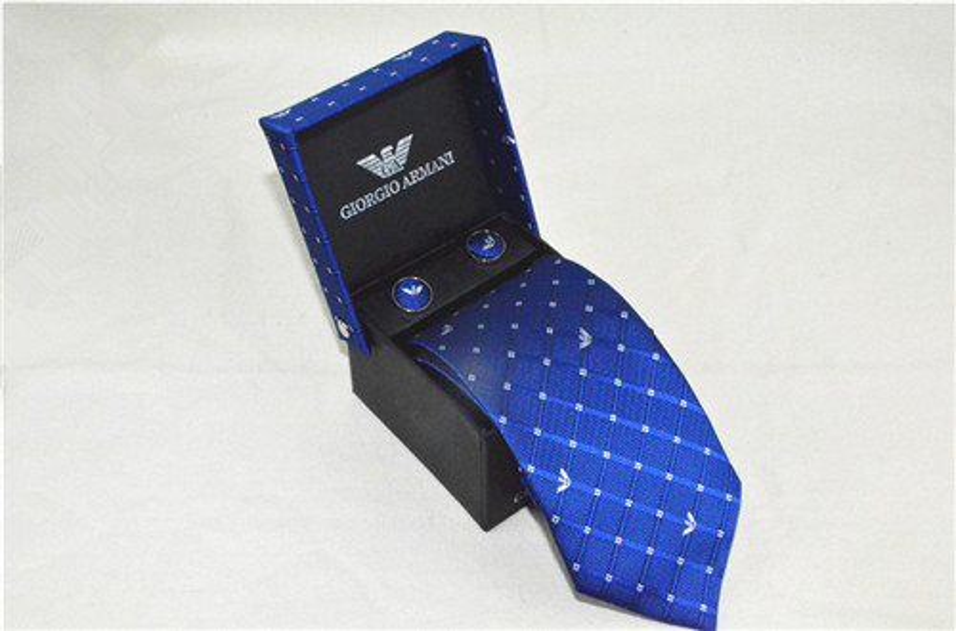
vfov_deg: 23.6
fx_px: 1509
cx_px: 478
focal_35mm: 57
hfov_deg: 35.2
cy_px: 316
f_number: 25
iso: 6400
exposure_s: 1/250
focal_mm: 38
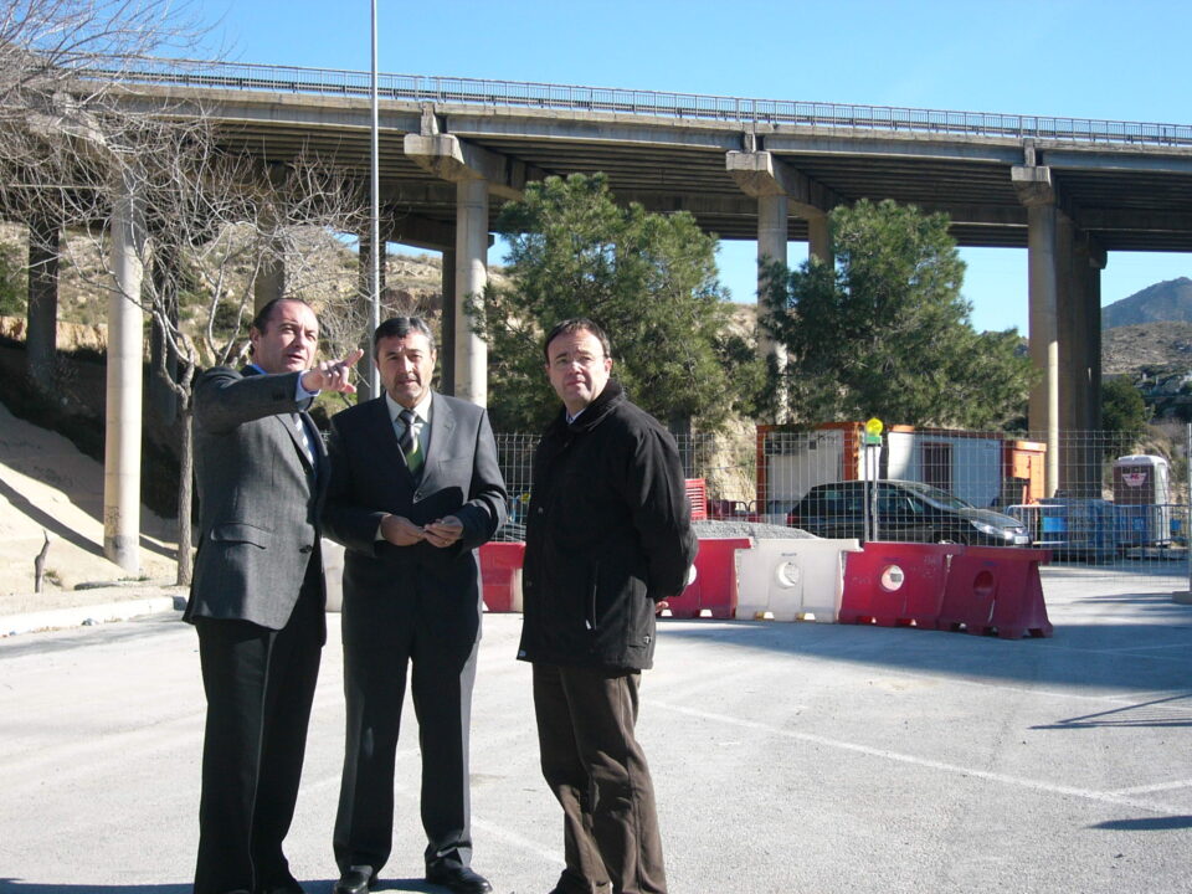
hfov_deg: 41.2
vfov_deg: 31.5
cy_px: 447
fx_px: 1584
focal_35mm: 46
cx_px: 596
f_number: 3.2
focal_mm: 7.6
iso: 50
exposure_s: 1/400
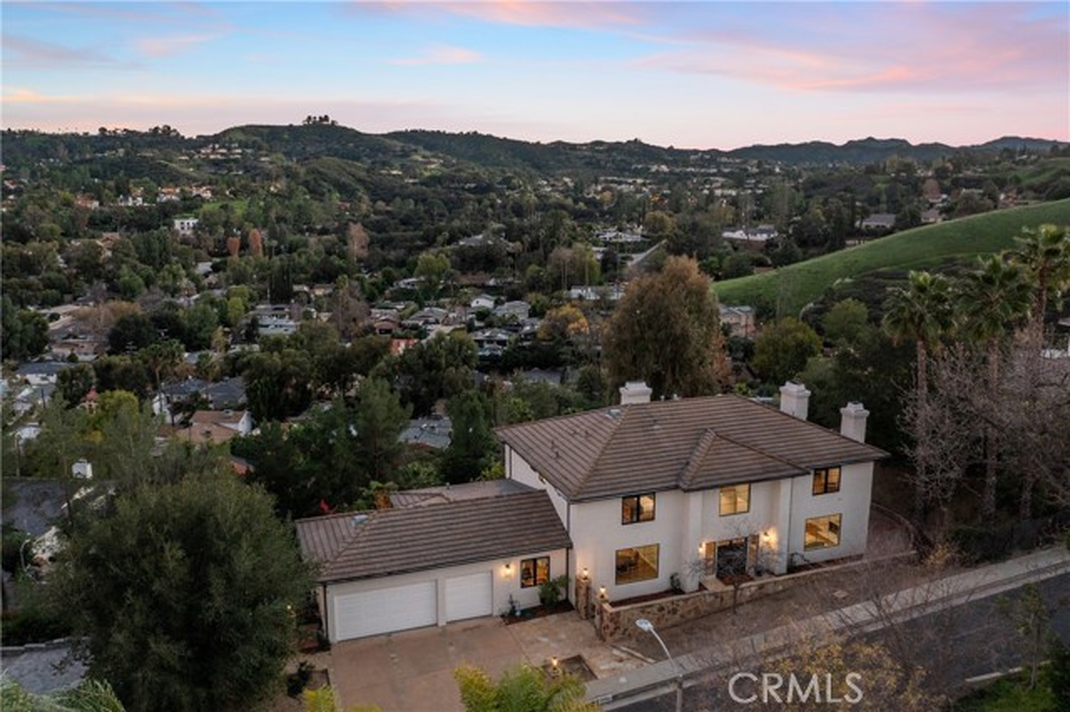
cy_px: 356
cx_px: 535
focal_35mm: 28
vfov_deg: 46.4
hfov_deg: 65.5
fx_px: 832
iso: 100
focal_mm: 10.26
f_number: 2.8
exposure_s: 1/50
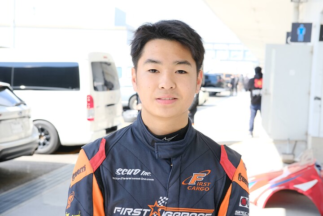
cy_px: 108
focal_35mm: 53
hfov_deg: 37.5
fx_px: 475
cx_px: 162
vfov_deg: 25.5
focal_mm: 35
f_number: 5.6
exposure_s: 1/150
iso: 320
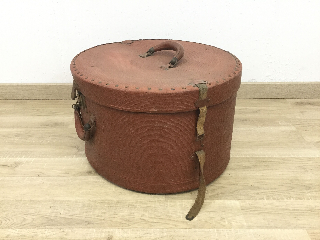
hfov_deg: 58.4
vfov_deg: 45.4
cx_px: 160
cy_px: 120
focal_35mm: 31
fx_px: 287
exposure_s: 1/33
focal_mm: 3.3
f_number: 2.4
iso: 125
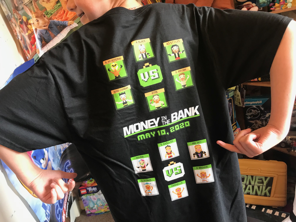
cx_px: 148
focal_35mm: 28
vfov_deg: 49.7
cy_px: 111
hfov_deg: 63.4
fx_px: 239
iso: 40
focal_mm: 3.99
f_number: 1.8
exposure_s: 1/25
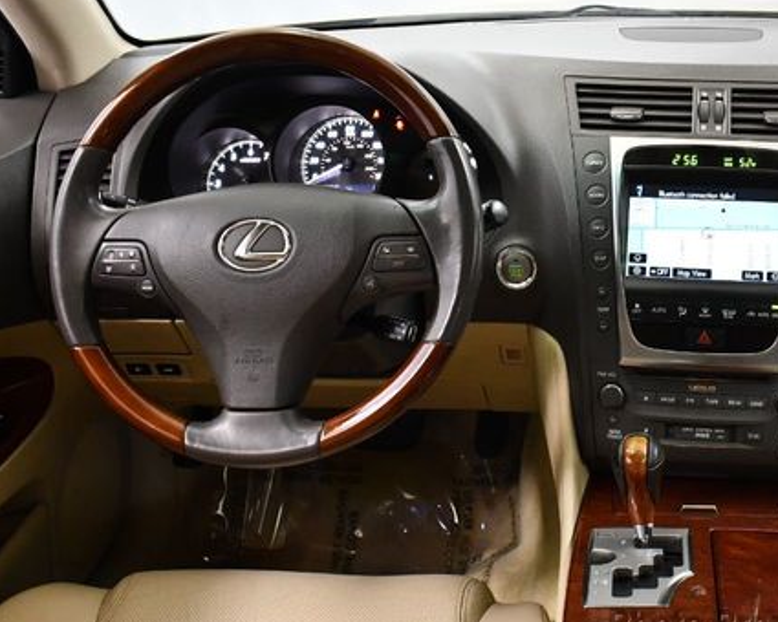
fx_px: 1174
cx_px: 582
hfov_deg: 35.8
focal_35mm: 51
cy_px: 266
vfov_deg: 29.6
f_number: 3.5
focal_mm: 18
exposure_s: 1/125
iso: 2200
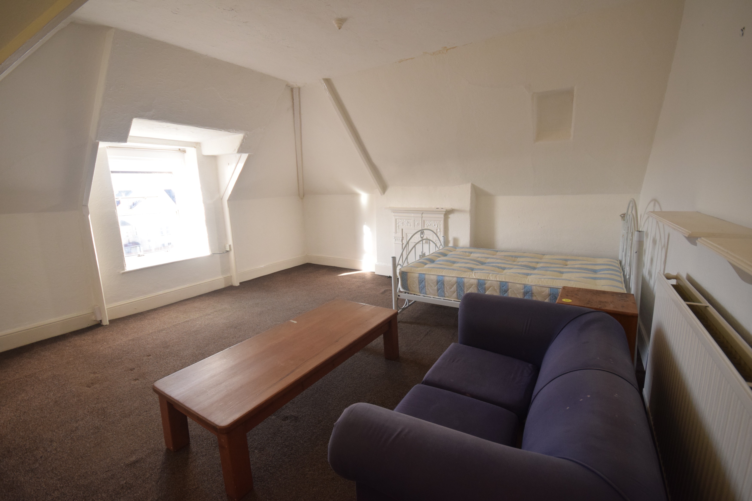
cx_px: 376
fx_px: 313
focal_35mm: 15
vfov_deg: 77.3
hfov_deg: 100.4
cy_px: 250
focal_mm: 10
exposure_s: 1/125
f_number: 5.6
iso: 800
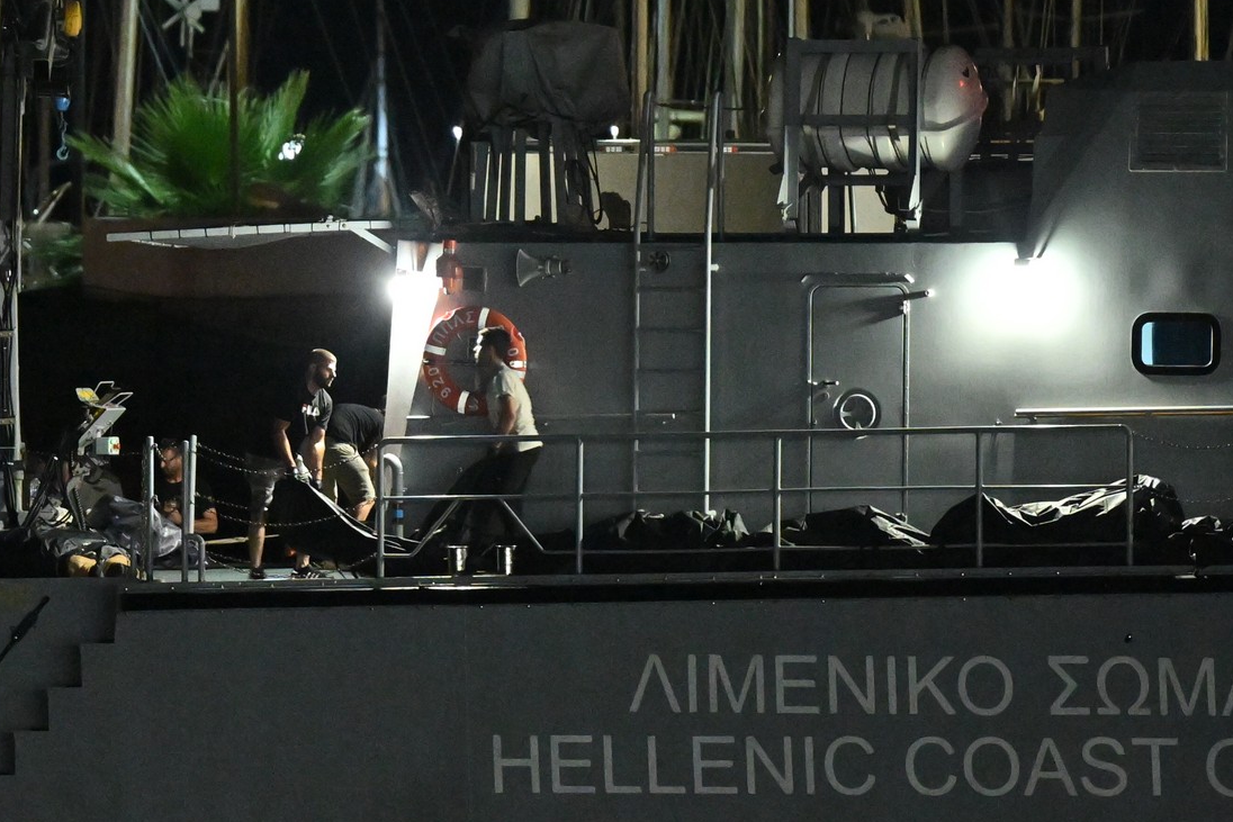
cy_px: 422
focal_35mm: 219
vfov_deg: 6.3
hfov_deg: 9.4
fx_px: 7501
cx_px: 627
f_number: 2.8
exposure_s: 1/40
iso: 2500
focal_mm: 200
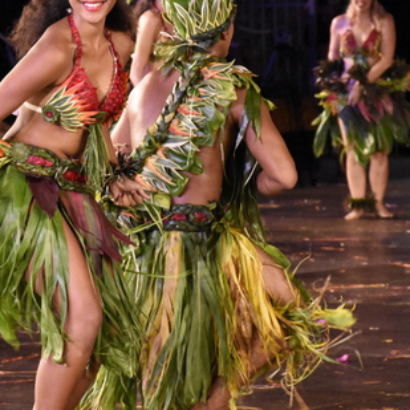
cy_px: 133
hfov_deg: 6.3
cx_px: 154
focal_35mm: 277
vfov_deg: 6.3
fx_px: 3710
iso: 9000
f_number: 7.1
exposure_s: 1/160
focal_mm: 105
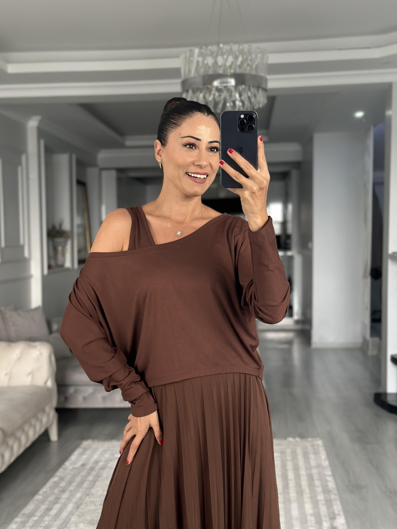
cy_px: 264
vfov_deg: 39.7
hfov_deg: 30.3
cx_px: 198
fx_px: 734
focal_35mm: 48
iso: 200
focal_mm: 6.86
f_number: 1.78
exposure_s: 1/60
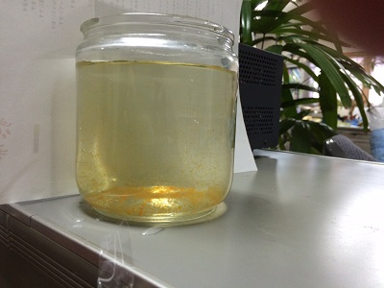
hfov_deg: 61.7
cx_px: 192
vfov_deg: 48.2
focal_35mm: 29
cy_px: 144
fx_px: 322
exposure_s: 1/30
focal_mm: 4.15
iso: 160
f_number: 2.2
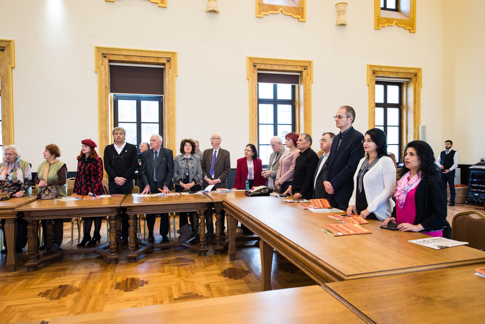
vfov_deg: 53.2
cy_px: 162
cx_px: 242
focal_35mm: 24
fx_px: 323
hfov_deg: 73.7
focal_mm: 24
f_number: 4
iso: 800
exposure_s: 1/60
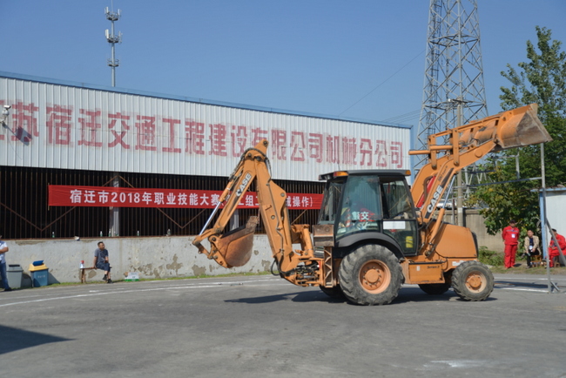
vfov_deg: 29.3
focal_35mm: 46
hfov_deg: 42.7
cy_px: 189
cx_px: 283
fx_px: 724
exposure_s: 1/1000
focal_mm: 46
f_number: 4.2
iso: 100
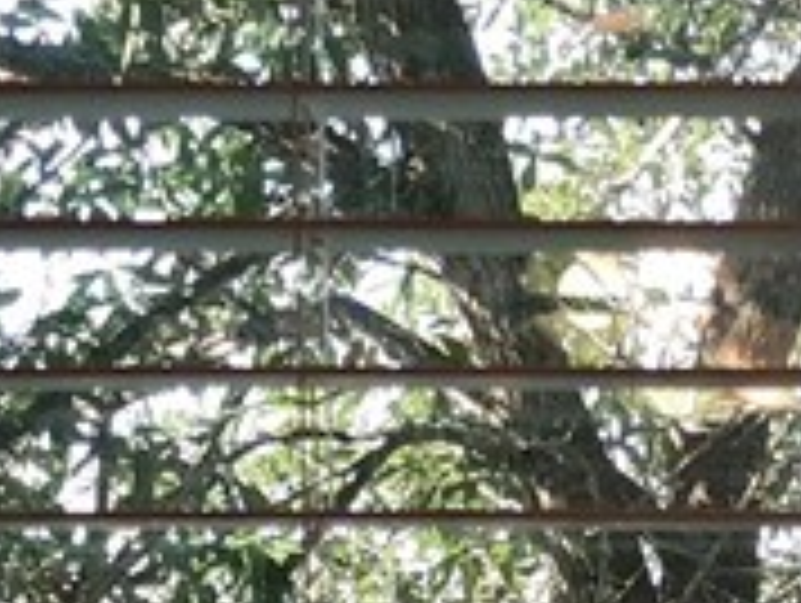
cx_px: 914
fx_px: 3731
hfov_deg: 12.0
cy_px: 976
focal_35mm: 161
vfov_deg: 9.0
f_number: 1.8
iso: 25
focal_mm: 4
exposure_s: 1/120
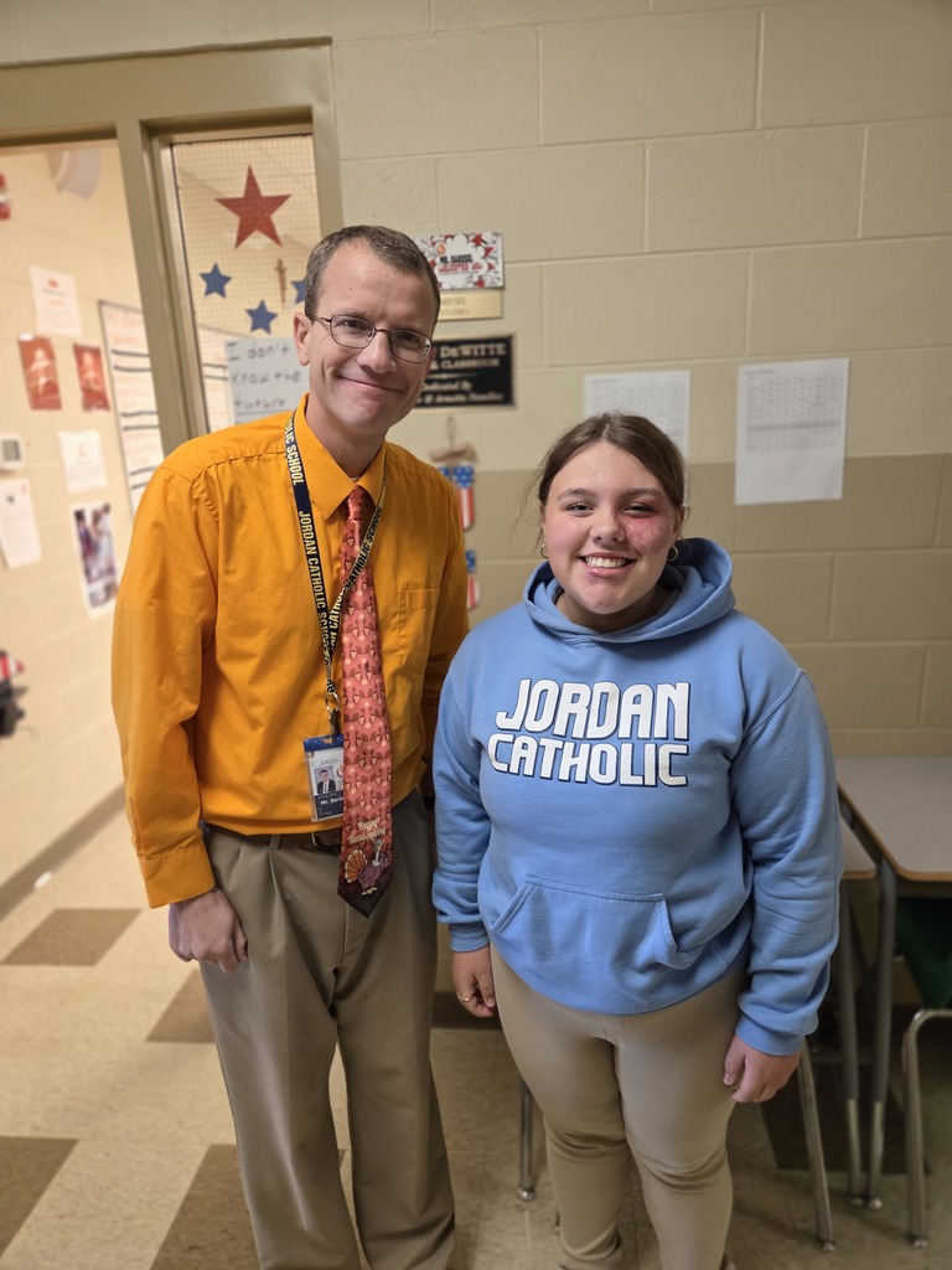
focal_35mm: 23
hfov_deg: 58.9
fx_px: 843
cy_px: 635
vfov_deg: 73.9
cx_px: 476
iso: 500
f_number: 1.8
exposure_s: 1/120
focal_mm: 5.4
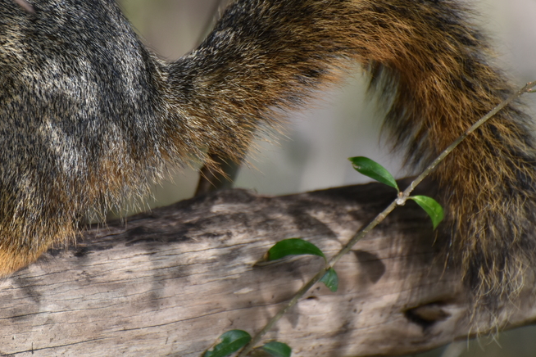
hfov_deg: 3.5
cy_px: 112
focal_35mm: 587
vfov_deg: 2.3
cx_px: 171
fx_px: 8739
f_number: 5.6
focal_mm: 300
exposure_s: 1/640
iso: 640
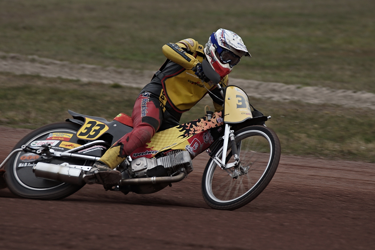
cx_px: 188
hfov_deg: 4.6
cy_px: 125
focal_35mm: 450
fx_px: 4687
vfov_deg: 3.1
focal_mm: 300
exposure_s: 1/500
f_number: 5.6
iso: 200
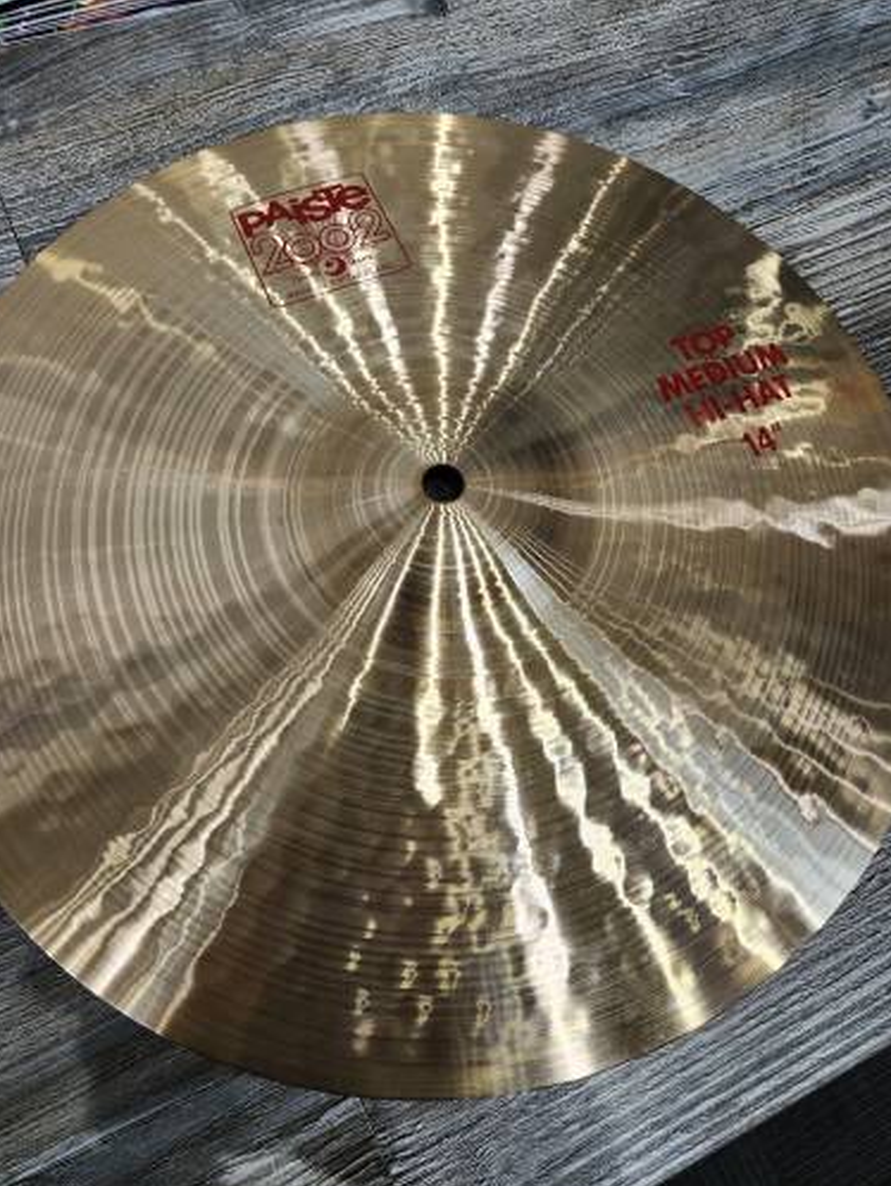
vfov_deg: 71.6
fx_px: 823
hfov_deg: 56.9
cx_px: 446
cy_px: 612
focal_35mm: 24
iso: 80
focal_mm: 5.54
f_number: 1.8
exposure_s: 1/120
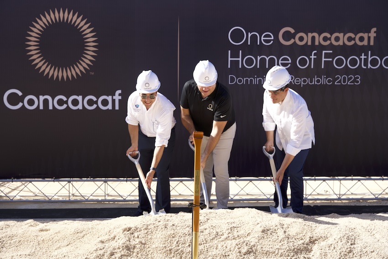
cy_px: 130
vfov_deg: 28.1
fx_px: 517
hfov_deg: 41.1
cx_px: 194
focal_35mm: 48
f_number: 4.5
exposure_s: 1/1000
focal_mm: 48
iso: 320
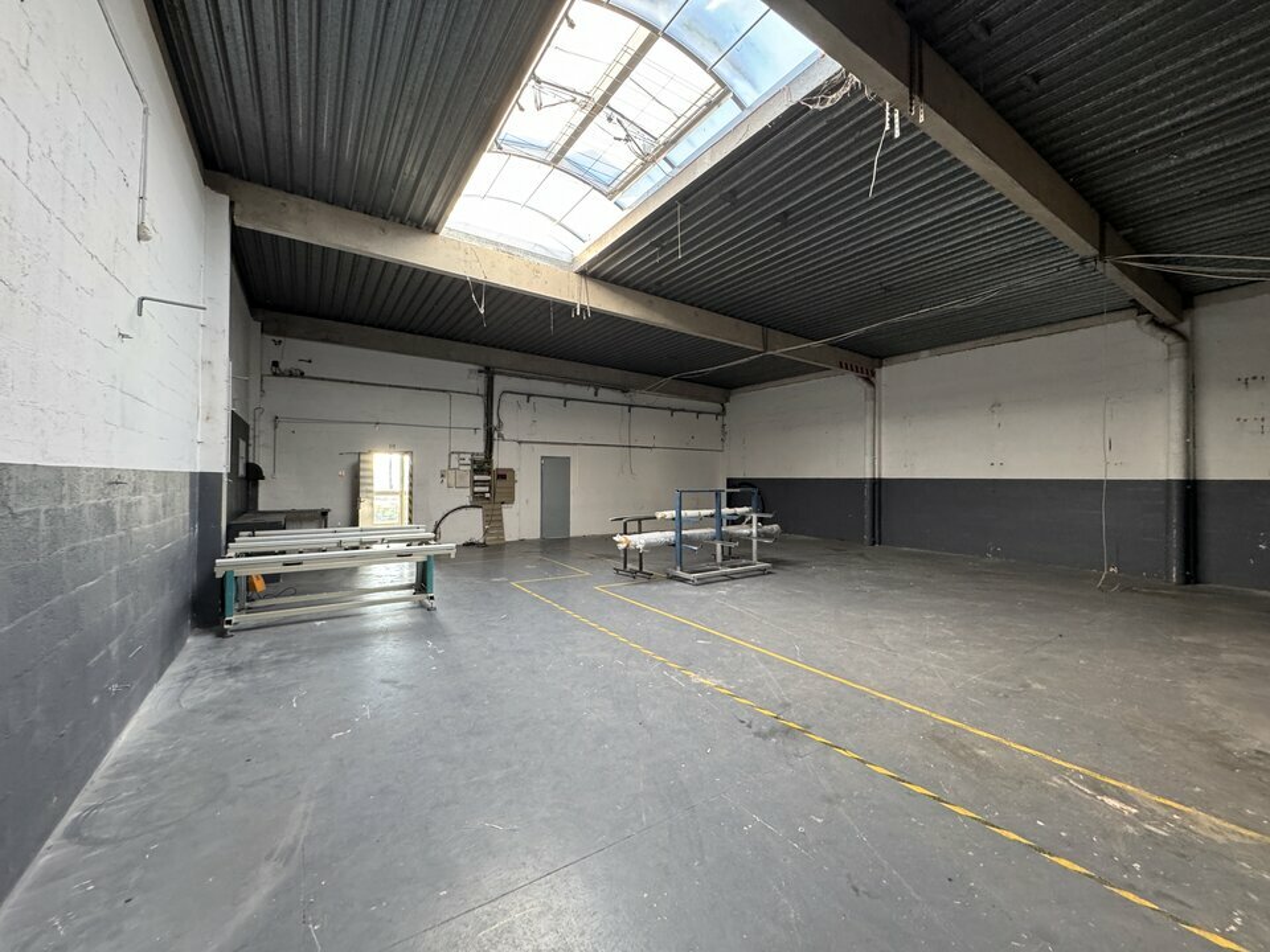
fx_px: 514
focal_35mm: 14
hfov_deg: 102.1
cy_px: 476
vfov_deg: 85.7
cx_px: 635
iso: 320
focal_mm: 2.22
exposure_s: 1/89
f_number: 2.2
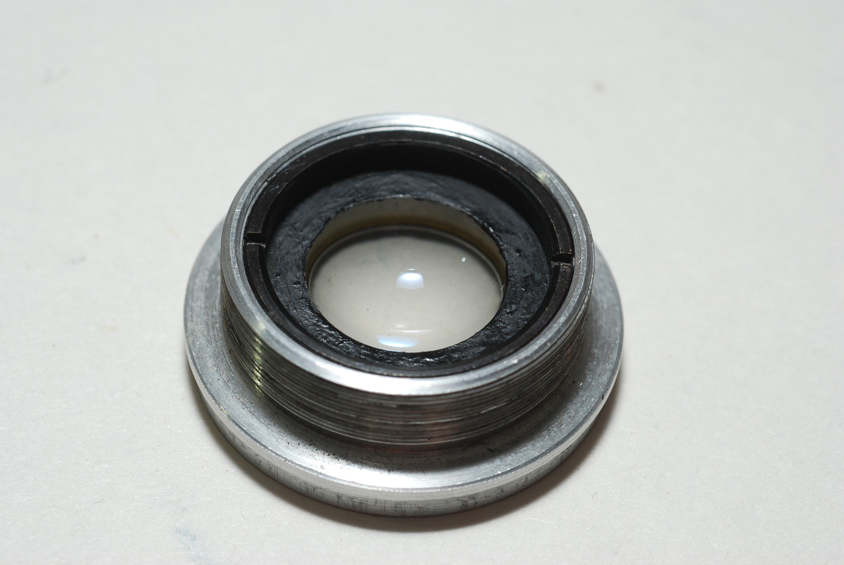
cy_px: 282
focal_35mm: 90
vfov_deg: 15.2
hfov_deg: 22.6
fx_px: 2113
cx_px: 422
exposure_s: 1/60
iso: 400
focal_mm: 60
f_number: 13
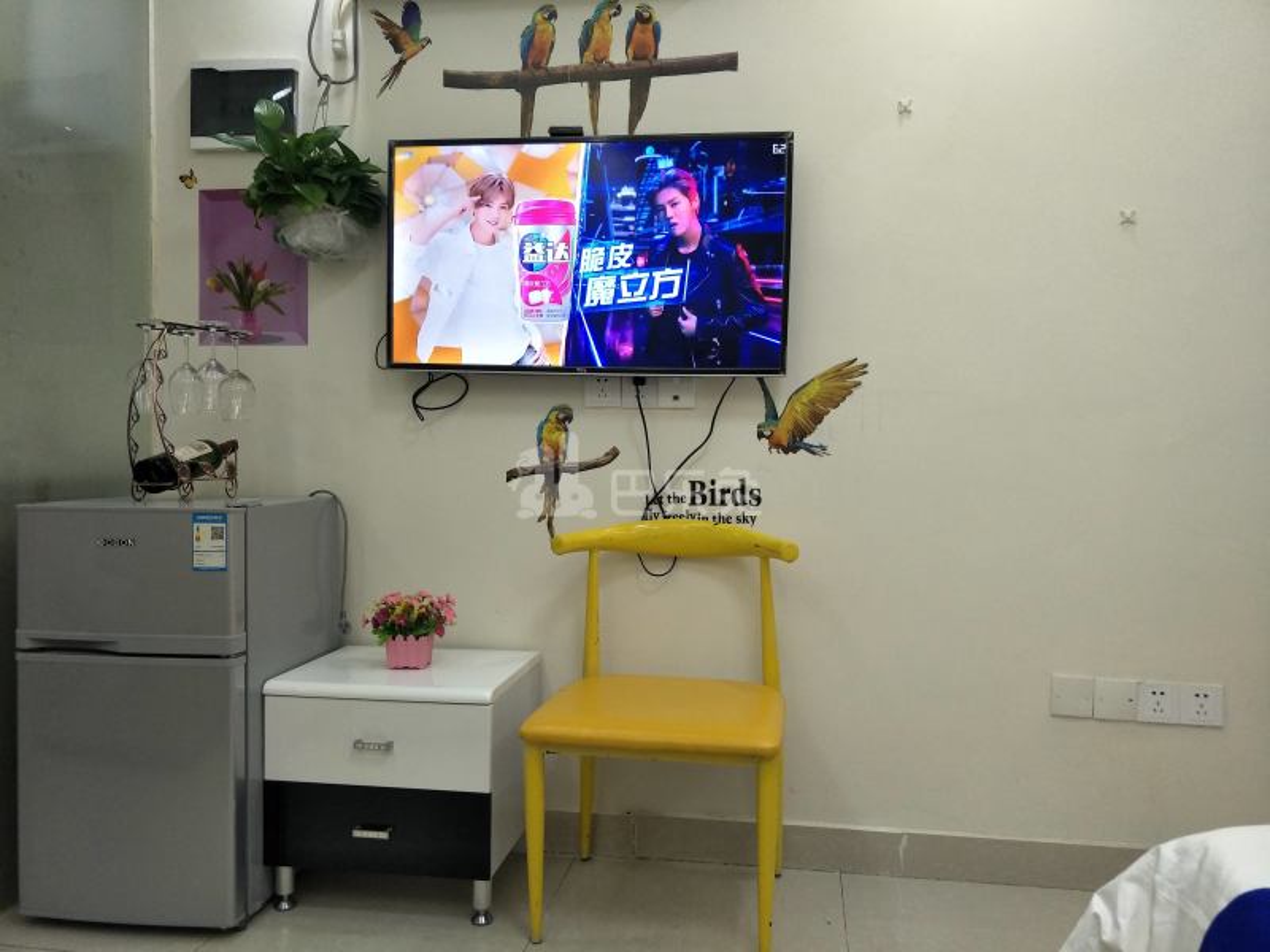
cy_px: 476
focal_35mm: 22
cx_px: 635
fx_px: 807
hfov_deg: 76.4
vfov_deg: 61.1
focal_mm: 3.79
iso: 135
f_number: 2
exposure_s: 1/50
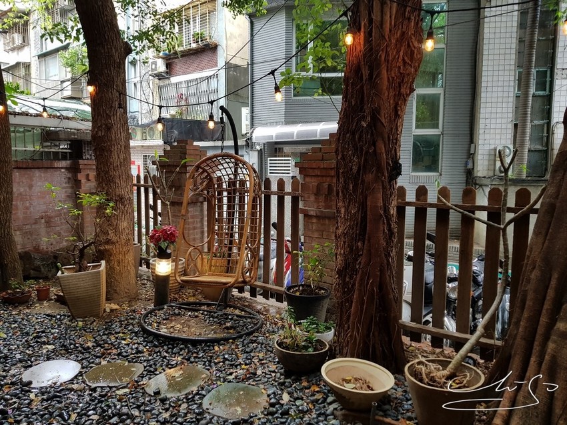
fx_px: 426
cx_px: 284
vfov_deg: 53.0
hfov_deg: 67.3
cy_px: 212
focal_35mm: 26
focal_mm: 4.2
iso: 64
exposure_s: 1/60
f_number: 1.7
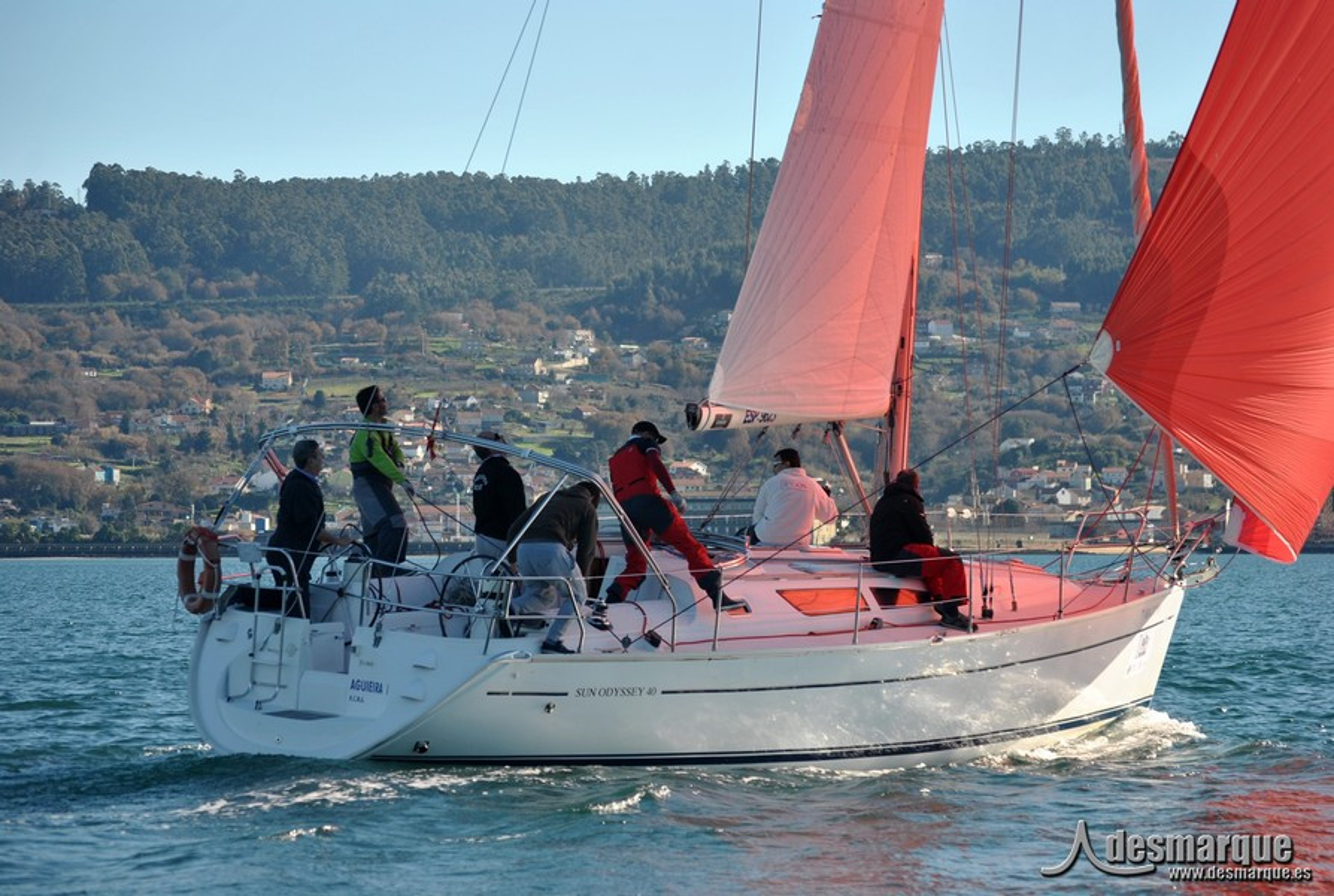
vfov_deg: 10.0
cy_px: 448
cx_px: 667
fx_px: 5124
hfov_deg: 14.8
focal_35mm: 138
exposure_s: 1/500
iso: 125
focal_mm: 92
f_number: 5.6
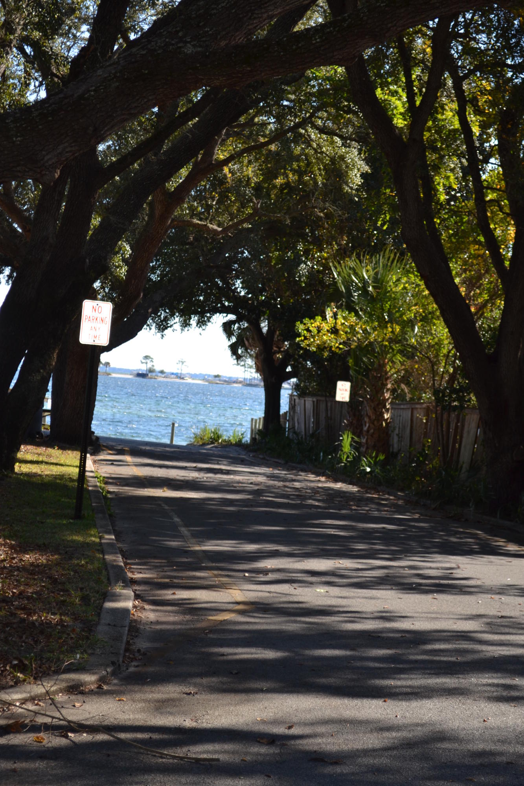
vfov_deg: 24.6
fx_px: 1801
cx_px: 262
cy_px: 393
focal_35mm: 82
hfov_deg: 16.6
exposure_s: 1/200
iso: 100
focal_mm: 55
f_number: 5.6
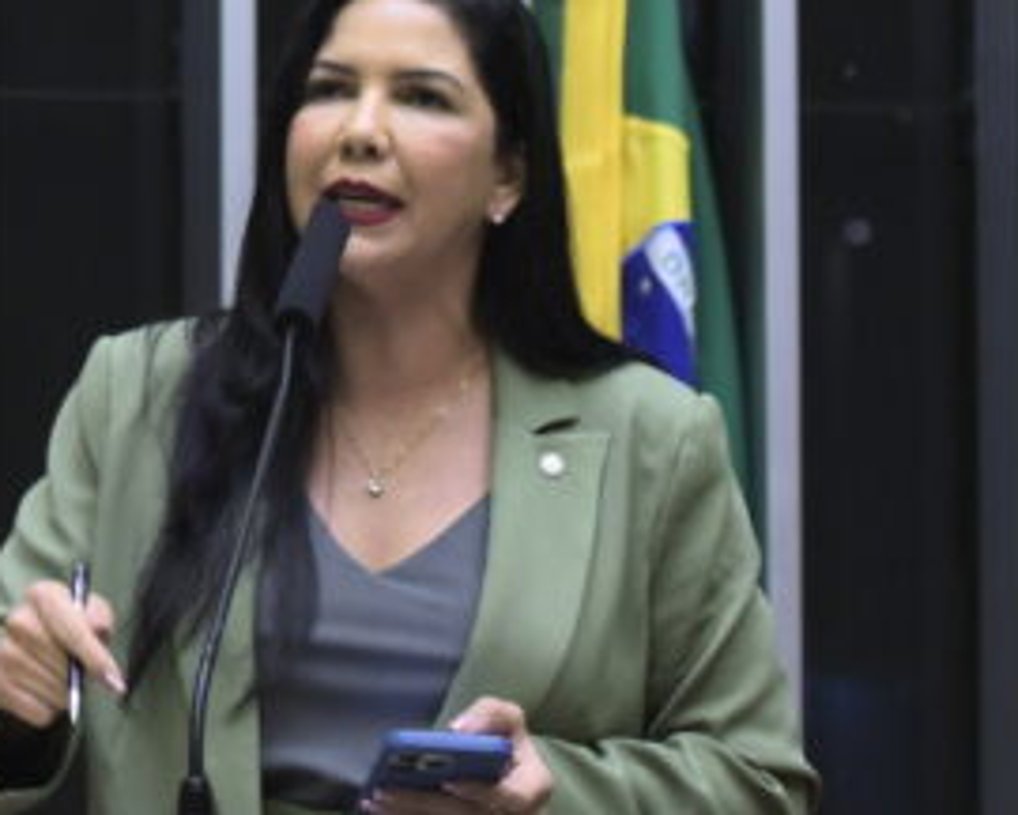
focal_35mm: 187
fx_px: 5634
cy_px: 289
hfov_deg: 10.3
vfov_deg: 8.3
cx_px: 339
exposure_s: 1/160
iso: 6400
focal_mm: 70
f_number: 3.5
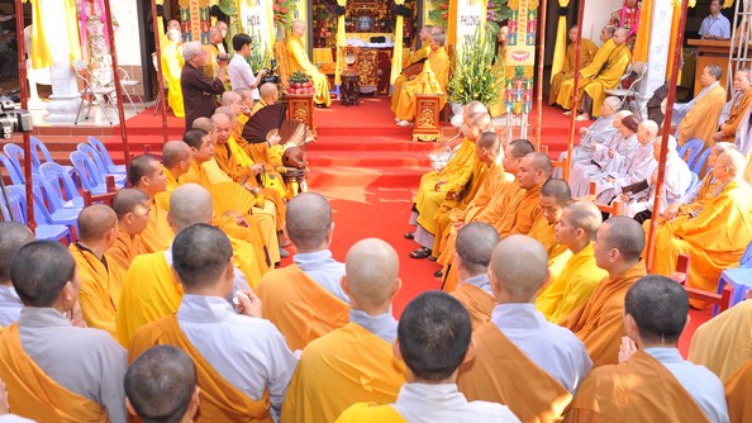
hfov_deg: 54.0
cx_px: 377
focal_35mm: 37
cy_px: 205
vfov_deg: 32.0
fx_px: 738
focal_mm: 35
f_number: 5.6
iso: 320
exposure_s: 1/80
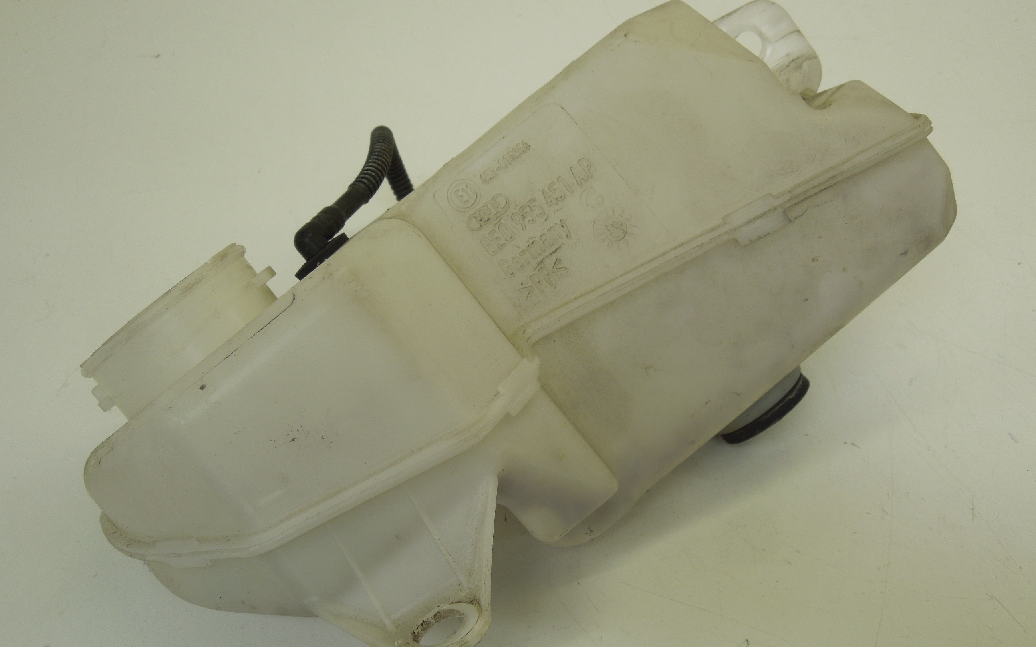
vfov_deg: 25.3
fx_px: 1440
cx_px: 518
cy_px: 348
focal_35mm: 51
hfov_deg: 39.6
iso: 100
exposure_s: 1/50
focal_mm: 8.7
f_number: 4
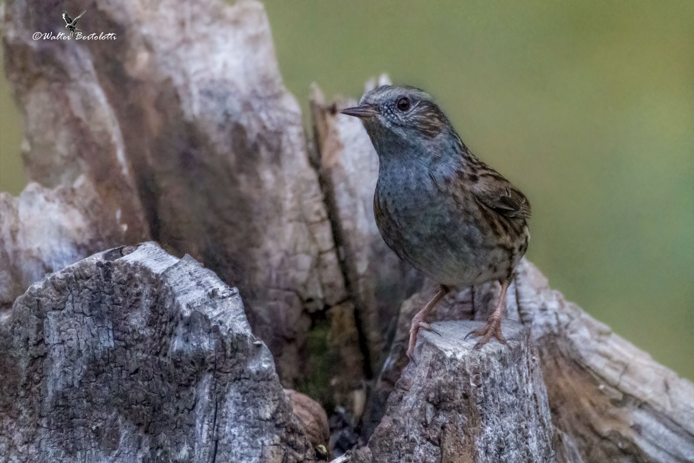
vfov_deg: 2.5
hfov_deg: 3.7
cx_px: 347
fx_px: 10795
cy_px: 232
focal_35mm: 560
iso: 20000
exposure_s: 1/2000
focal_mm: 560
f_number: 8
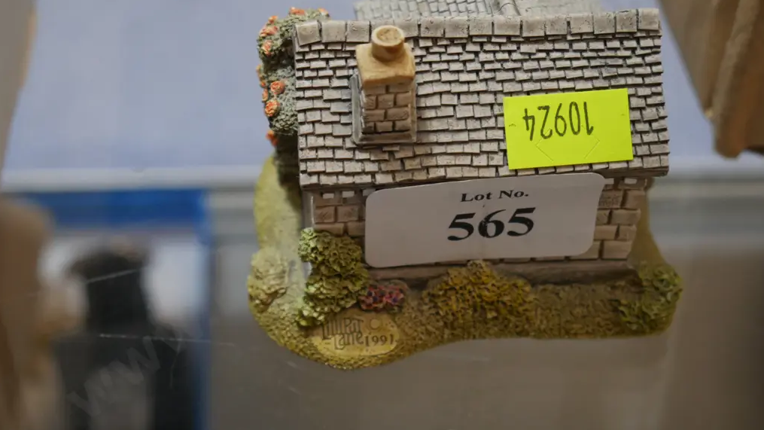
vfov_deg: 18.2
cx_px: 382
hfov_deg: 31.9
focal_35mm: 66
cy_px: 179
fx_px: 1337
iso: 1000
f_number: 5.4
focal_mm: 30
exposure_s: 1/60
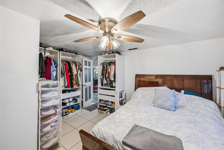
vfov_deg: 81.2
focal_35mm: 14
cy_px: 75
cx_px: 112
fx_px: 87
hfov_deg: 104.2
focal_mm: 14
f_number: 6.3
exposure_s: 1/100
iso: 250
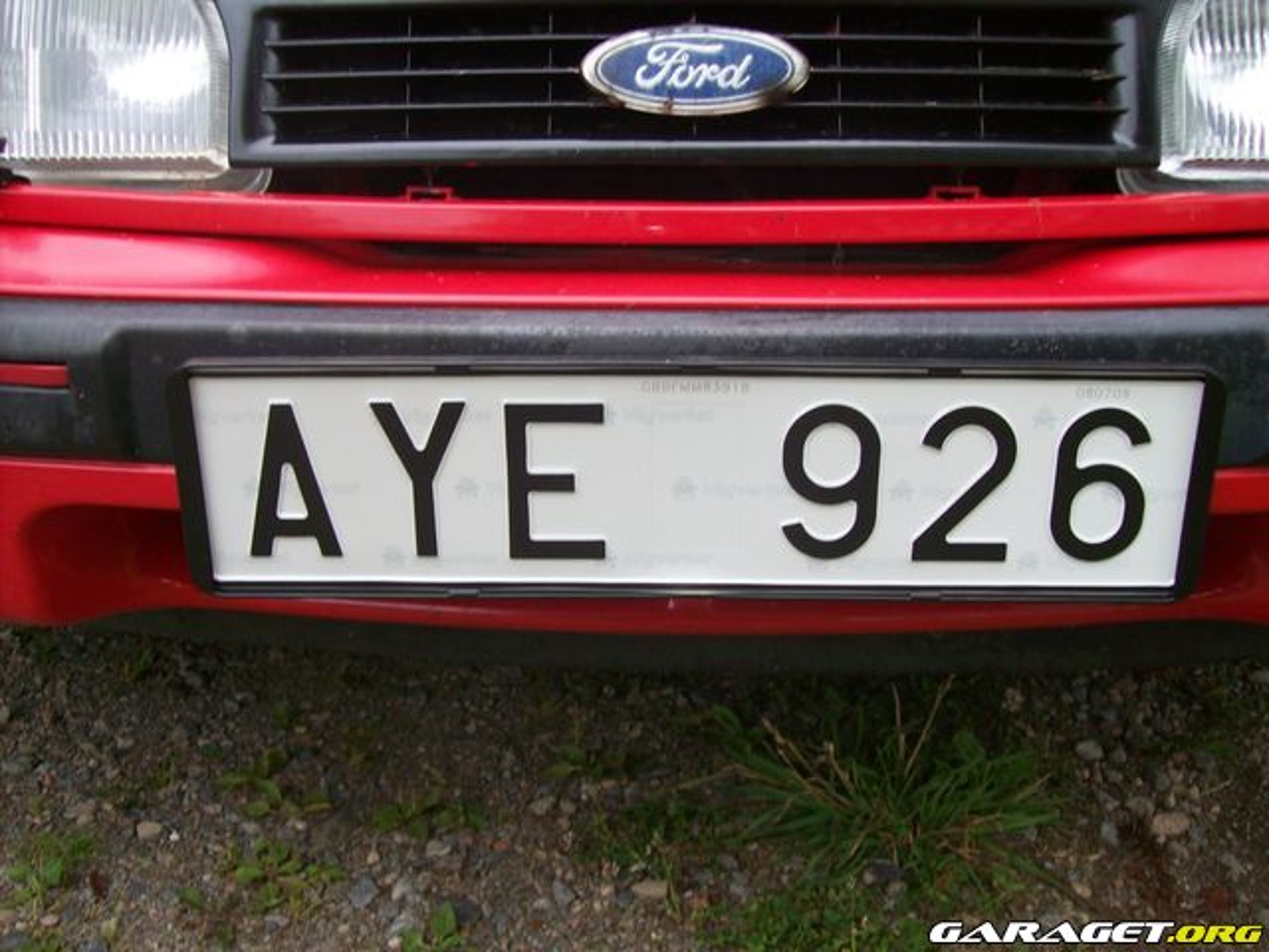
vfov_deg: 39.7
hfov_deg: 51.4
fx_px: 1320
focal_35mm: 36
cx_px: 634
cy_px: 476
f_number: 2.7
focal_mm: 6
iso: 80
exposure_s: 1/64
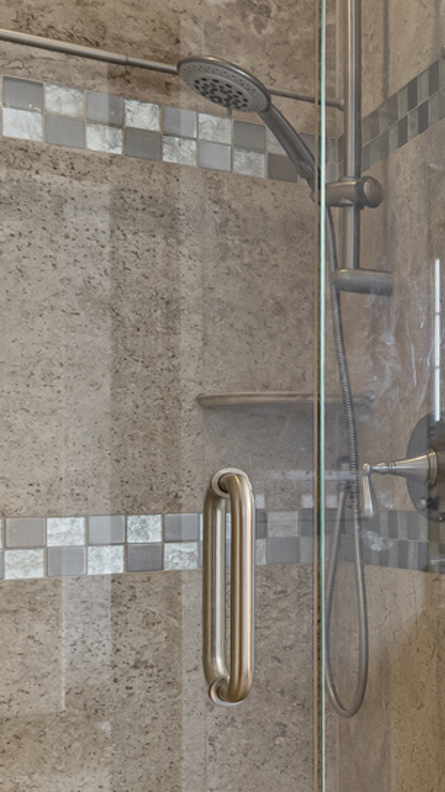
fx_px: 1050
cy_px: 516
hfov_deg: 15.1
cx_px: 1049
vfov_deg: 40.9
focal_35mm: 50
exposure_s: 1/4
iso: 400
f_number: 8
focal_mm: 16
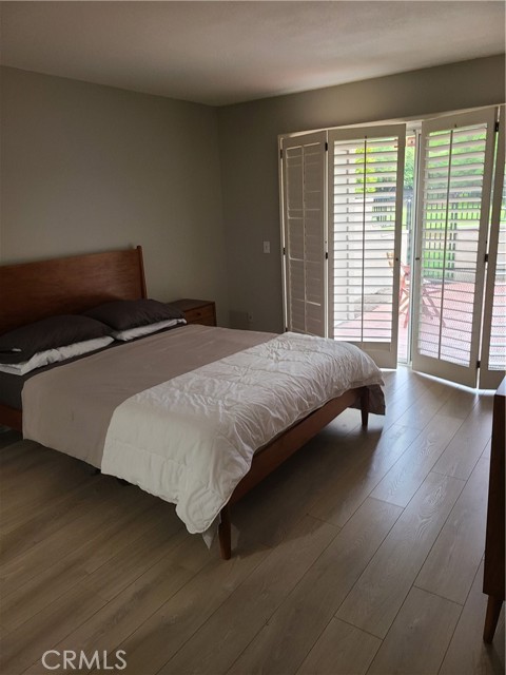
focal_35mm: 26
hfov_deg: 53.1
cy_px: 338
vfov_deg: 67.3
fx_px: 507
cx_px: 253
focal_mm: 5.4
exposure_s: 1/60
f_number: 1.8
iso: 160
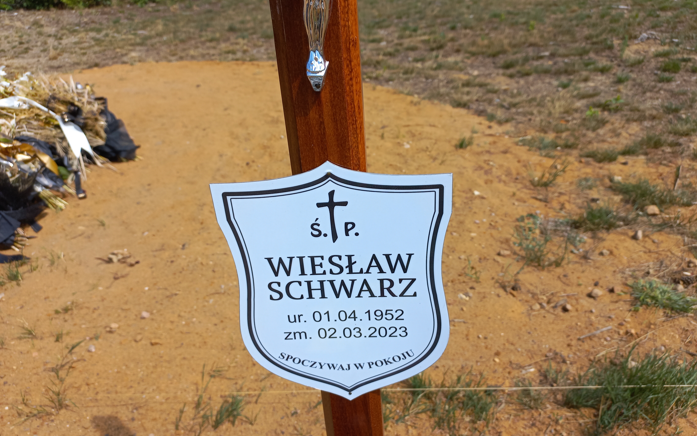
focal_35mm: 27
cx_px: 354
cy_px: 236
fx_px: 513
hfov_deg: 68.4
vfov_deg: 46.0
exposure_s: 1/654
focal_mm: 4.6
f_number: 1.8
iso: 25
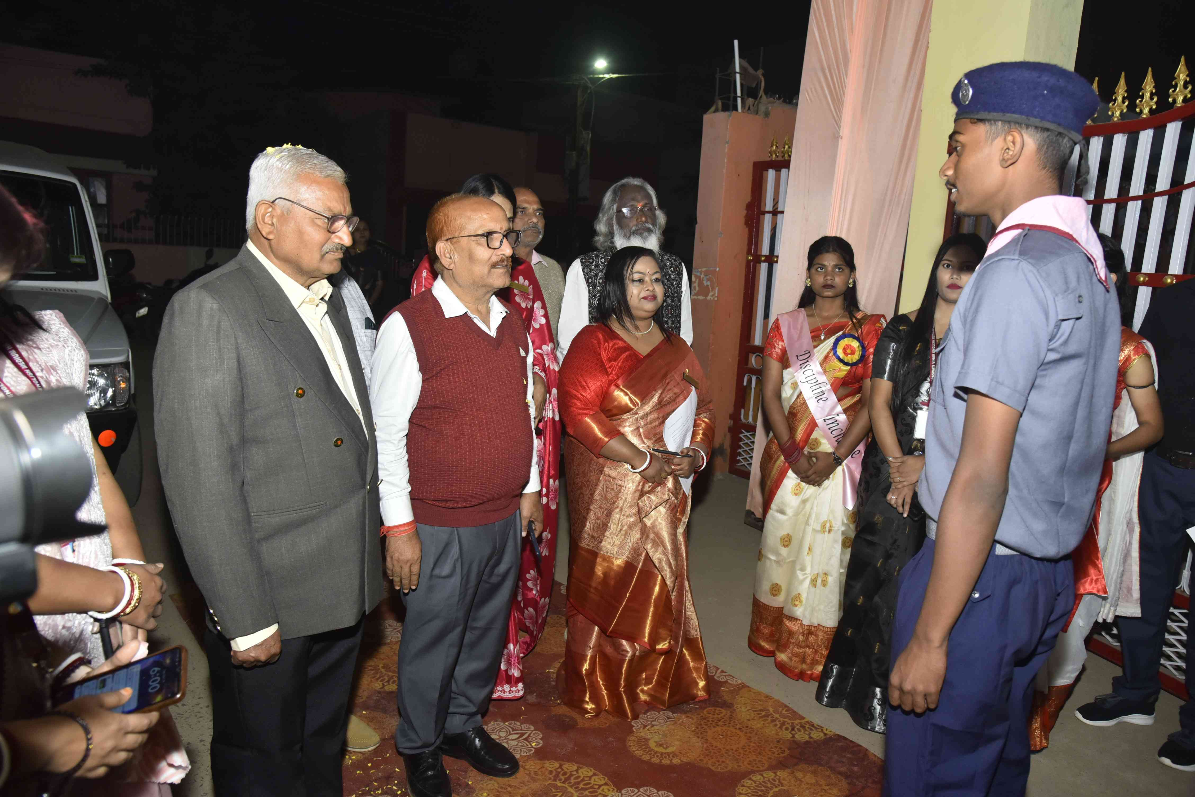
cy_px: 398
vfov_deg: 53.1
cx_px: 598
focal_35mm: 24
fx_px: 797
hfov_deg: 73.7
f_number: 5
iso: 800
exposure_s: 1/125
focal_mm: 24
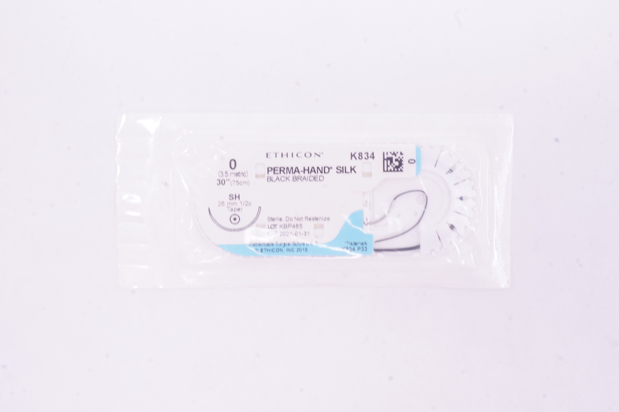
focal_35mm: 48
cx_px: 310
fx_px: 824
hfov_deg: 41.2
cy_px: 206
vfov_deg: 28.0
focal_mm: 32
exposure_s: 1/10
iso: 800
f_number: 20
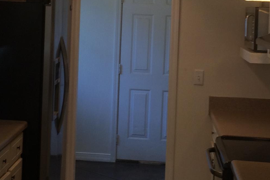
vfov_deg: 14.8
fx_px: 690
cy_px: 38
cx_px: 90
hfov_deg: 22.1
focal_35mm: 92
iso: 32
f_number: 2.2
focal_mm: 4.15
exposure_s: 1/40
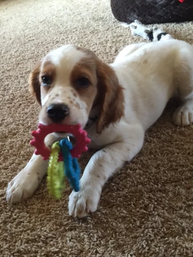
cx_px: 84
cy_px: 145
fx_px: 245
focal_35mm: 33
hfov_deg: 42.9
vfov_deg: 55.2
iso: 125
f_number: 2.2
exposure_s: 1/15
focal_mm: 4.15
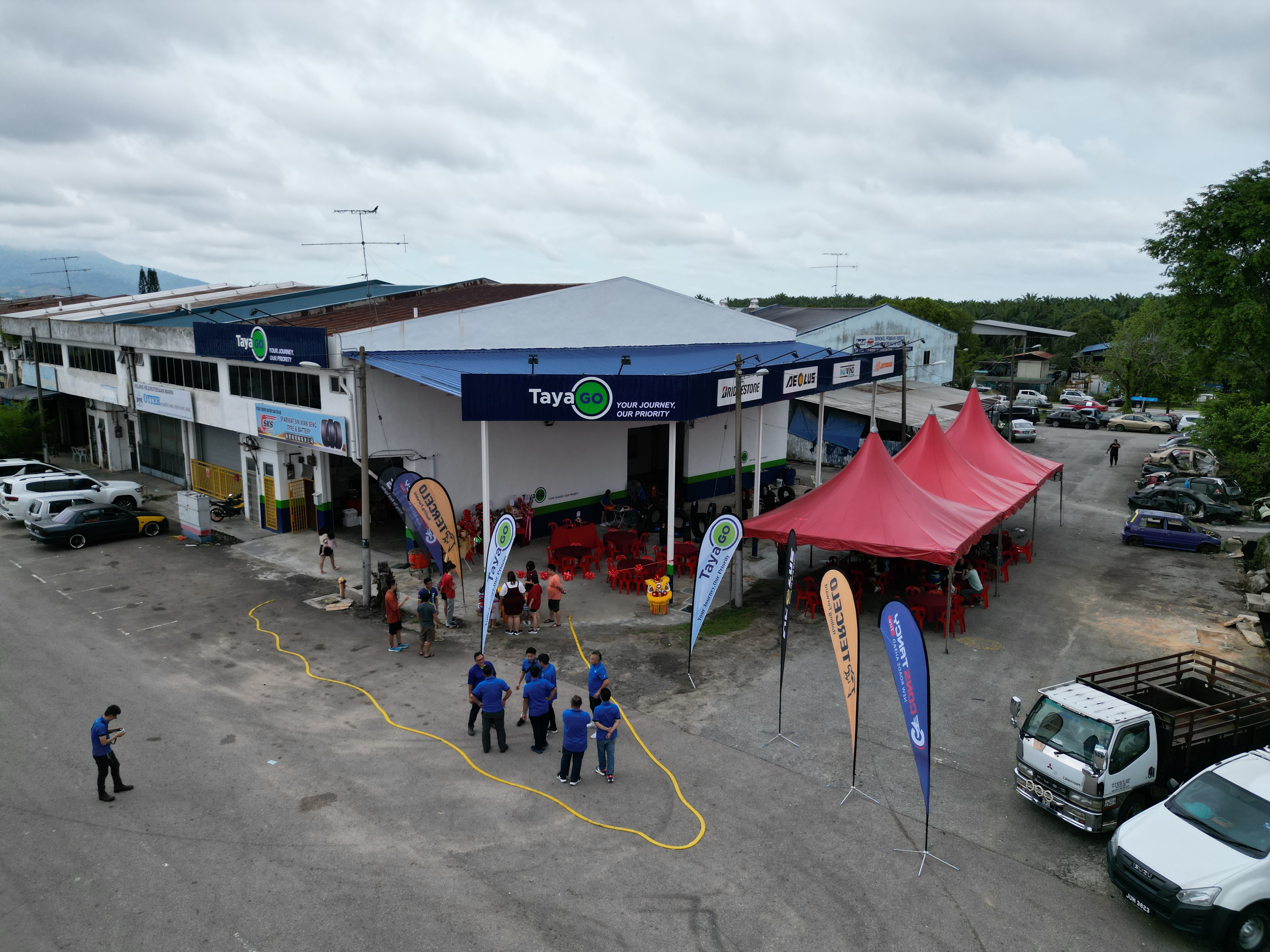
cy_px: 476
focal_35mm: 24
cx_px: 635
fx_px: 881
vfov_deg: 56.8
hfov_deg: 71.6
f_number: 1.7
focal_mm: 6.72
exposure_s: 1/3000
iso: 200
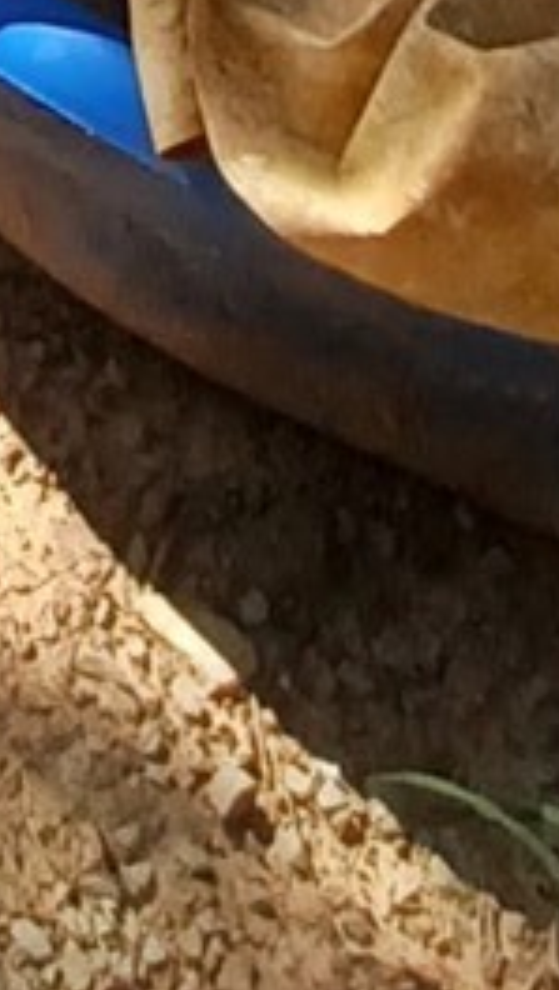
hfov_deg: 10.7
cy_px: -1436
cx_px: -589
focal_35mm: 103
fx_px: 2707
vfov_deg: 13.9
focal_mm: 1.42
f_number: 2.2
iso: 40
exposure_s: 1/805
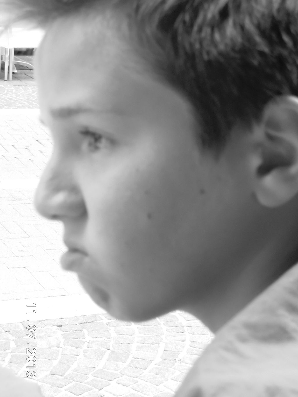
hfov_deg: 19.1
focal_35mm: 77
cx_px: 149
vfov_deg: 25.3
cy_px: 198
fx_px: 884
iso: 640
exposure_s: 1/50
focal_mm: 13.8
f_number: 4.7
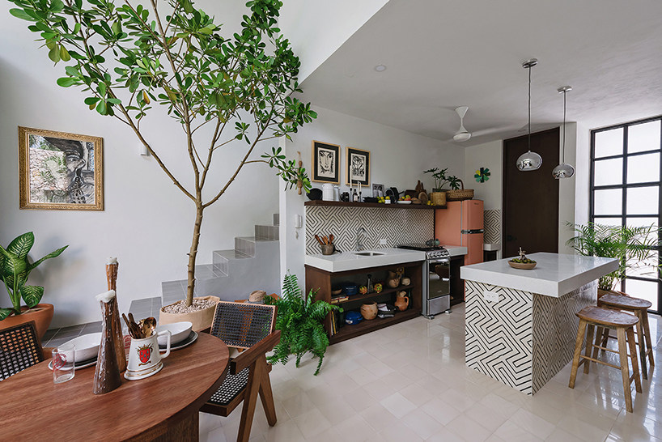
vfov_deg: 81.3
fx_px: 258
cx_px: 331
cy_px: 221
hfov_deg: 104.2
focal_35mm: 14
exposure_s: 1/80
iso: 320
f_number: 8
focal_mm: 14
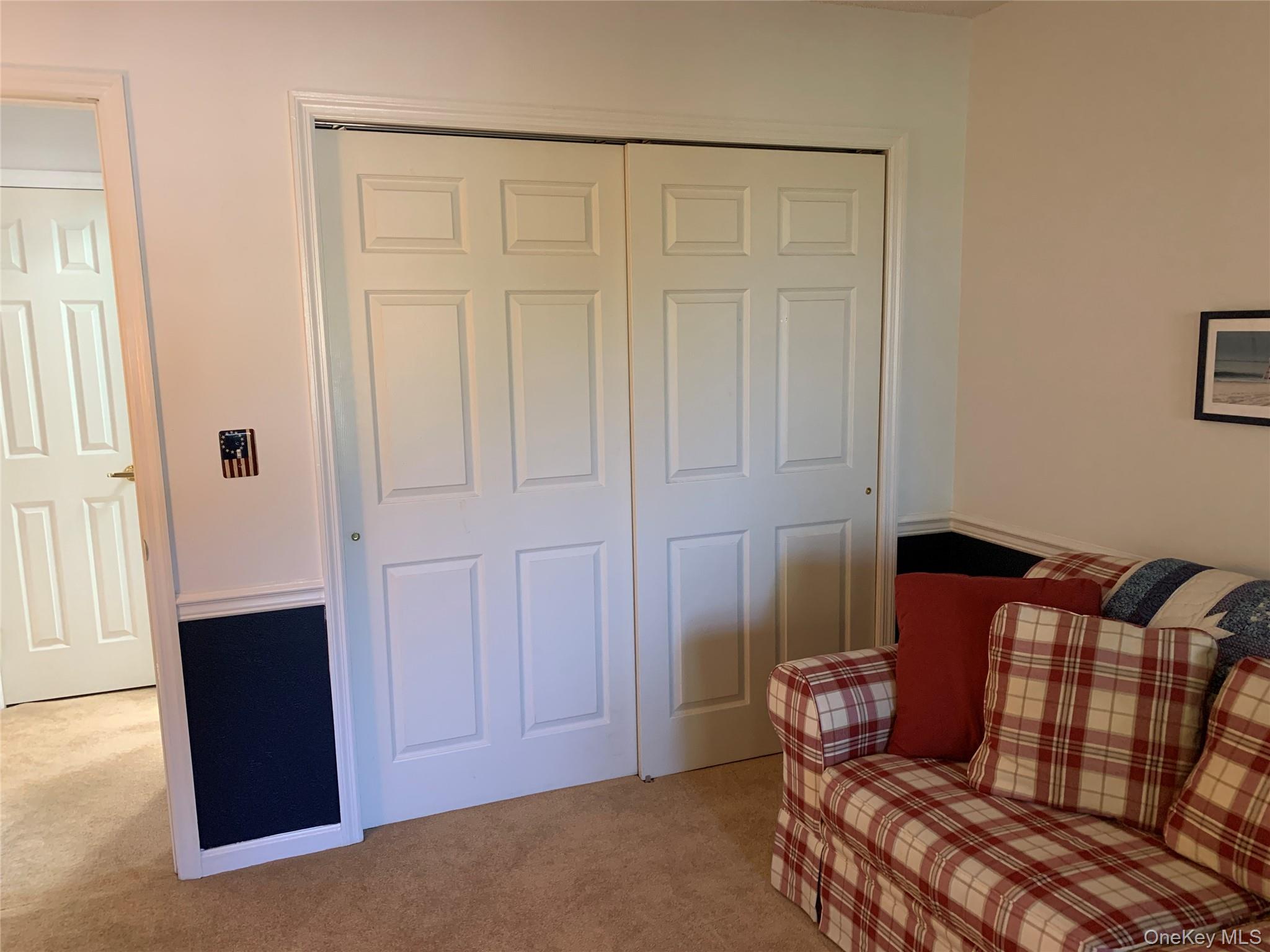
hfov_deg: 67.3
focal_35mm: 26
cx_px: 635
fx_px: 954
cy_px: 476
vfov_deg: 53.1
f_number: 1.8
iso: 200
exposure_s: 1/60
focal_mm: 4.25
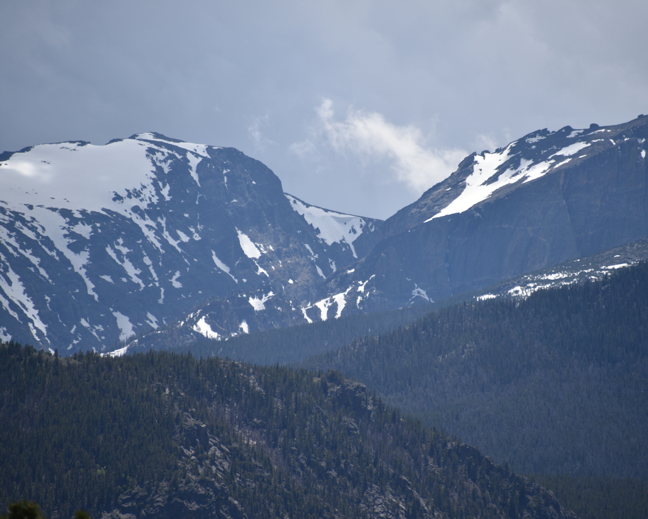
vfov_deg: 4.6
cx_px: 347
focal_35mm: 339
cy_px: 260
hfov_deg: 5.7
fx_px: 6503
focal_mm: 300
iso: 100
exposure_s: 1/640
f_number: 6.3
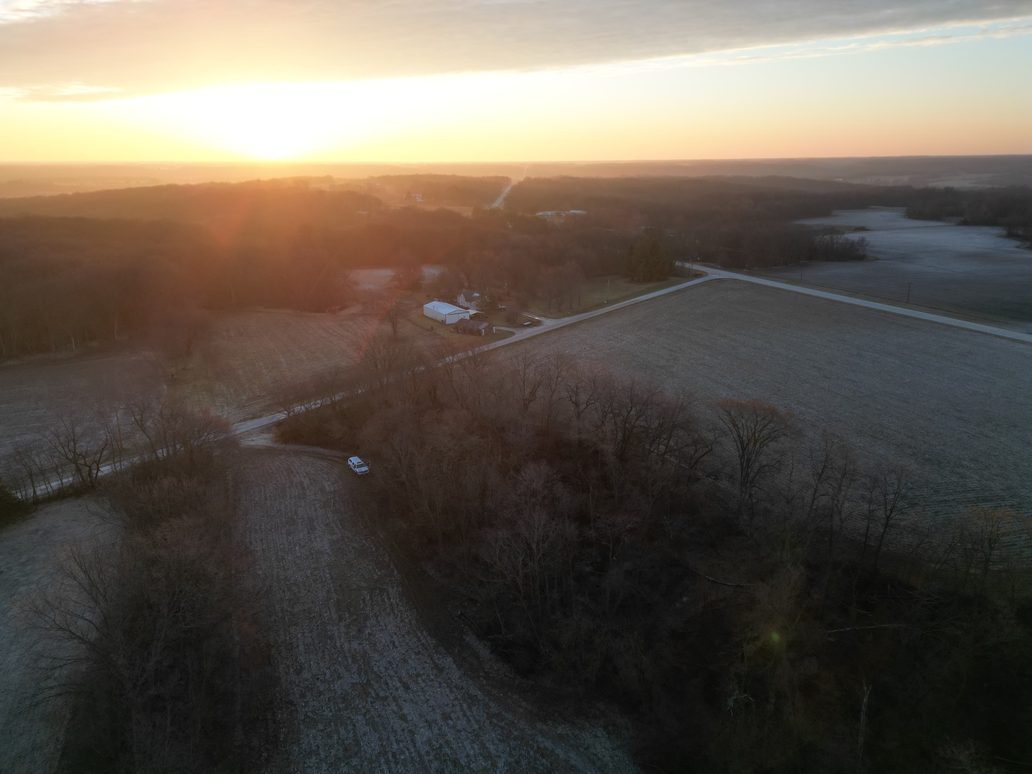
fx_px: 716
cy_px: 387
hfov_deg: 71.6
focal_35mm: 24
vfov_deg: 56.8
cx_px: 516
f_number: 1.7
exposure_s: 1/500
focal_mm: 6.72
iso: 100
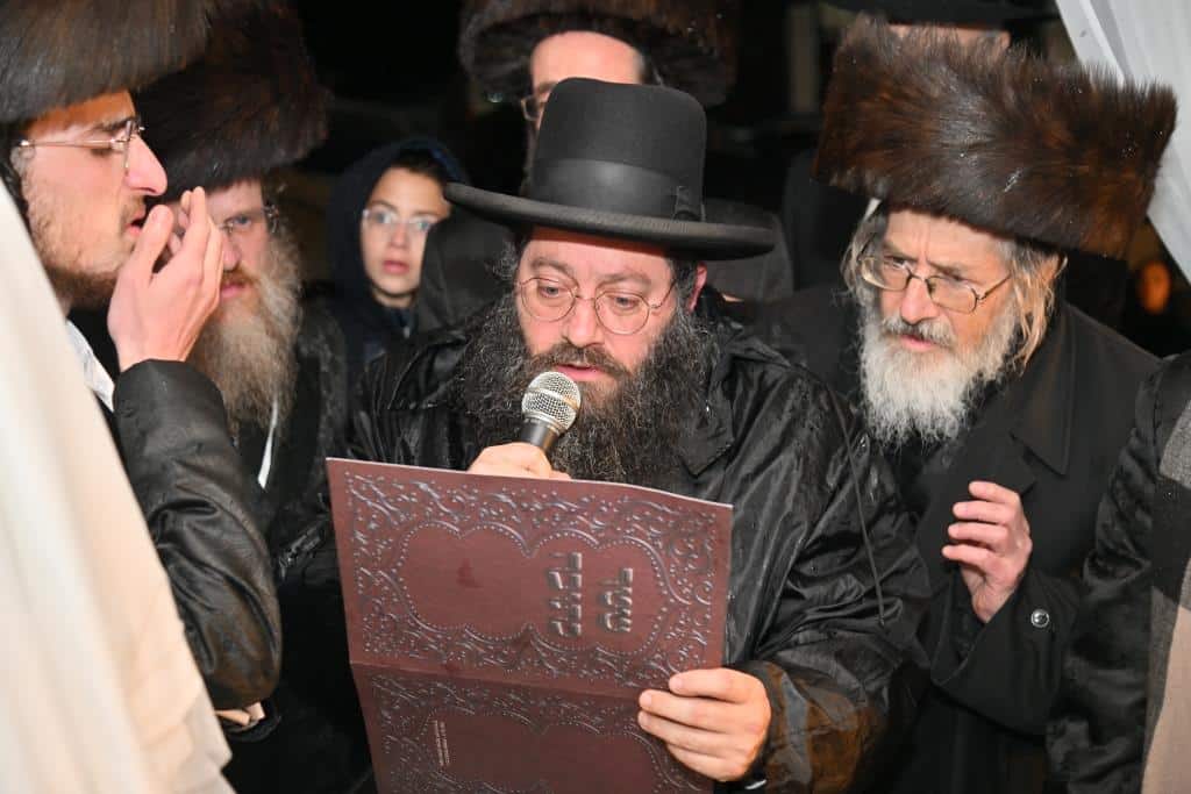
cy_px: 397
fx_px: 1820
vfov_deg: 24.6
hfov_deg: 36.2
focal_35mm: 55
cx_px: 596
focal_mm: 55
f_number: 4
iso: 200
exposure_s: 1/200
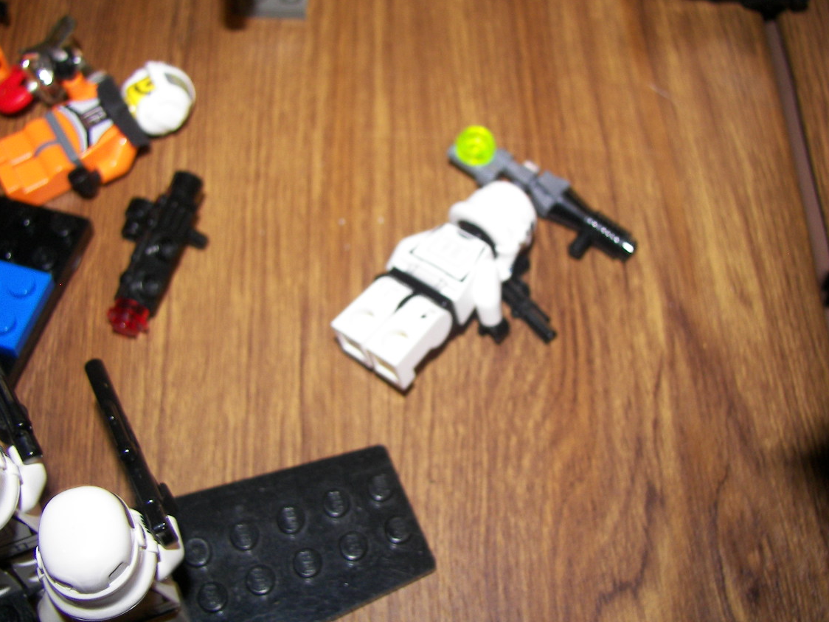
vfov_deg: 35.1
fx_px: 982
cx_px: 443
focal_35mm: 41
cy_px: 339
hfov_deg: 45.7
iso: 100
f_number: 2.8
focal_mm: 6
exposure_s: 1/30
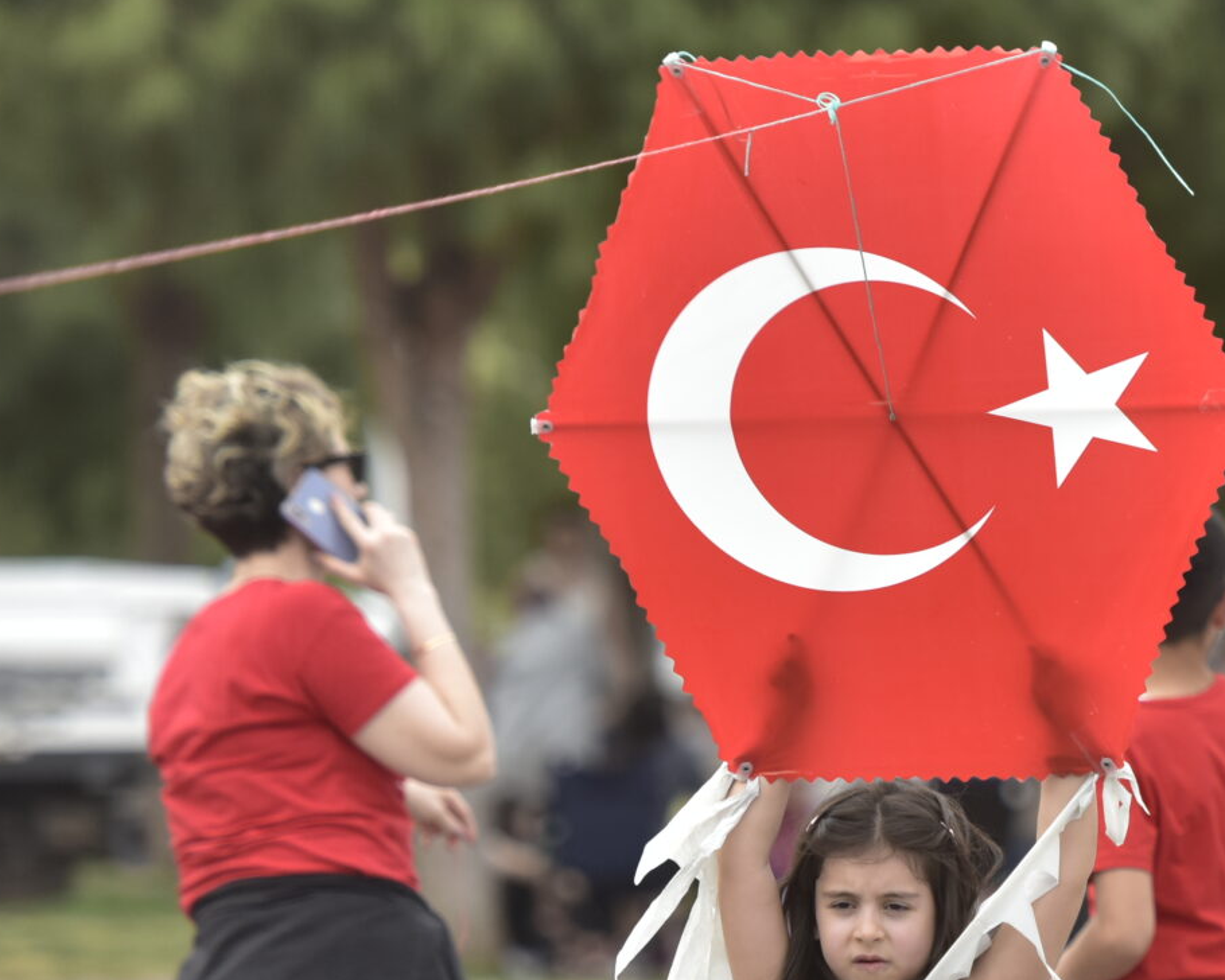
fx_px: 14357
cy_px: 896
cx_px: 1186
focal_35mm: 396
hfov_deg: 4.9
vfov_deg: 3.9
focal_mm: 150
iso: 250
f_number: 2.8
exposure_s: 1/1600
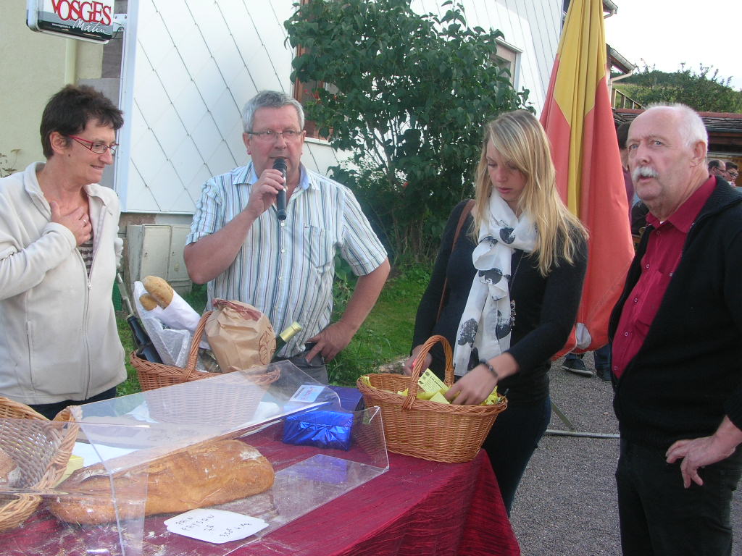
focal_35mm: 48
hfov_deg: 39.7
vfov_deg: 30.3
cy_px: 278
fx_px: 1029
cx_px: 371
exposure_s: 1/30
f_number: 3.2
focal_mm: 8
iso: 50
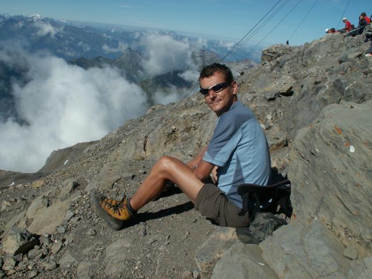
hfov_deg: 52.6
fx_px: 376
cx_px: 186
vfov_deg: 40.7
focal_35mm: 35
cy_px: 140
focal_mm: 5.86
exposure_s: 1/400
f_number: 8
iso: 50
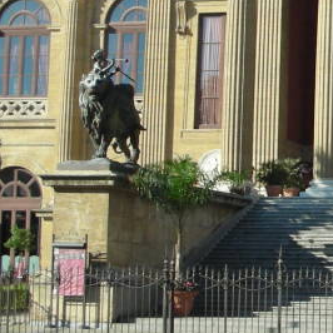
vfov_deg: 14.6
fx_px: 1295
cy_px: 69
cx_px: 459
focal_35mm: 119
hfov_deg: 14.0
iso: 50
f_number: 3
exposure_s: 1/280
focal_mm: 5.8
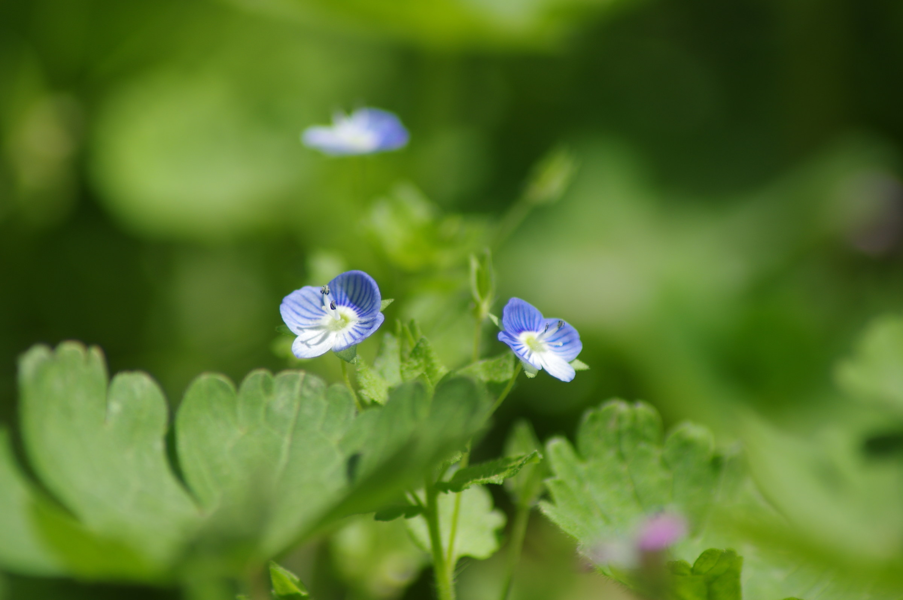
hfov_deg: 4.6
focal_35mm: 450
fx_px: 11276
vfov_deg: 3.0
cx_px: 452
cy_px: 300
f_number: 8
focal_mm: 300
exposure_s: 1/400
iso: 100
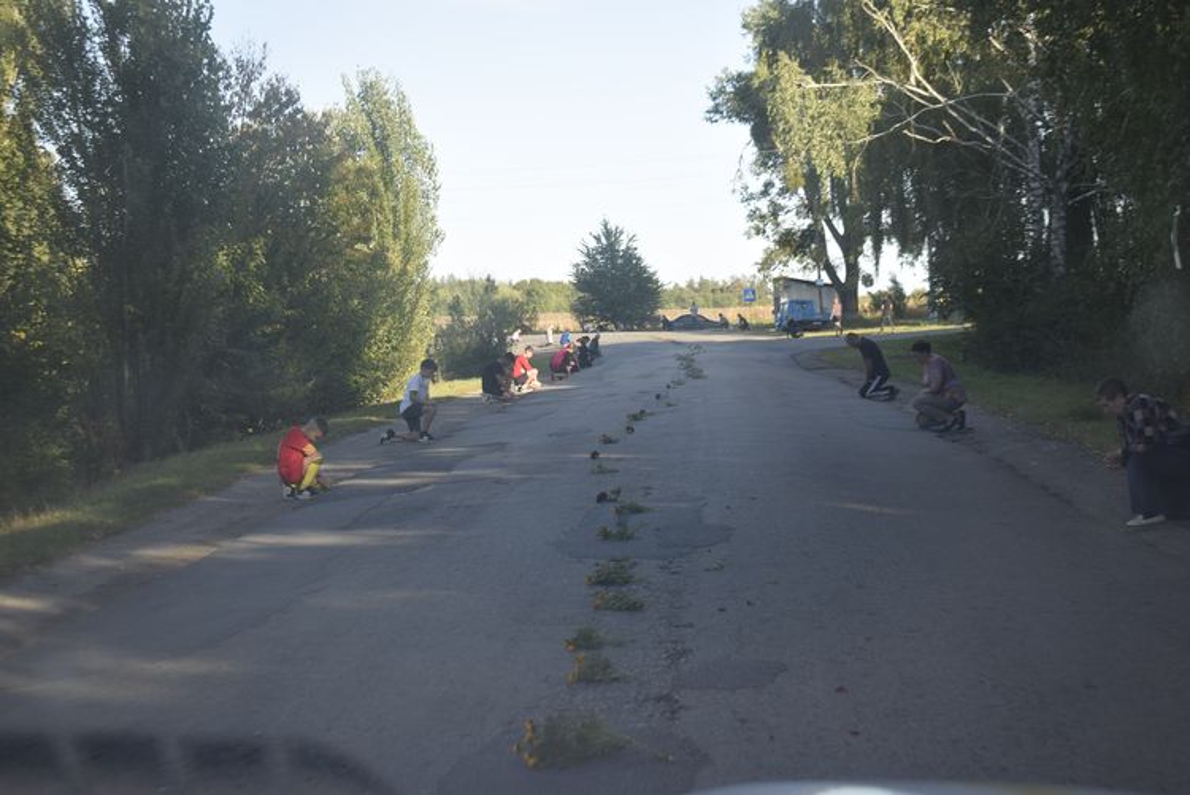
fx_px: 1885
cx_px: 595
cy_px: 398
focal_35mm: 57
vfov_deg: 23.8
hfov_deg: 35.0
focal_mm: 38
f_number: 5.6
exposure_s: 1/125
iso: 100
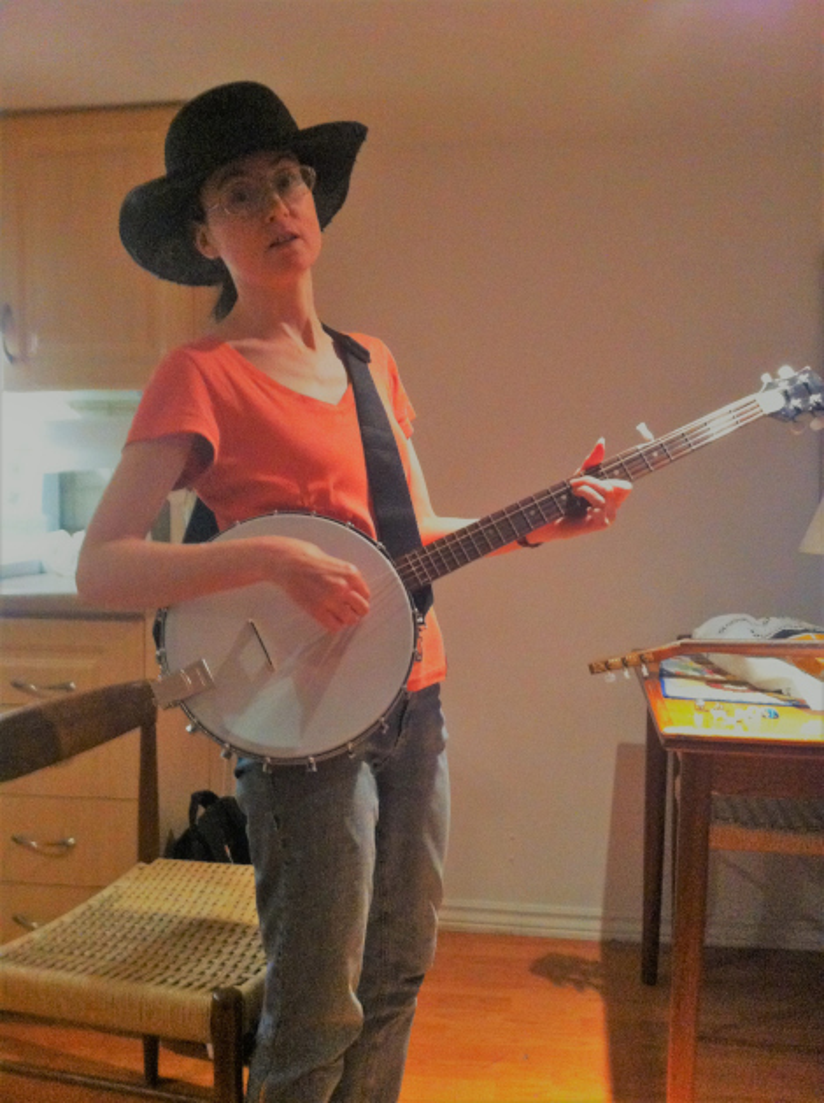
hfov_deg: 40.6
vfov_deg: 52.7
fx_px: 1114
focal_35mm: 35
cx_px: 412
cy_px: 552
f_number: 2.8
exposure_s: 1/15
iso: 640
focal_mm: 3.85
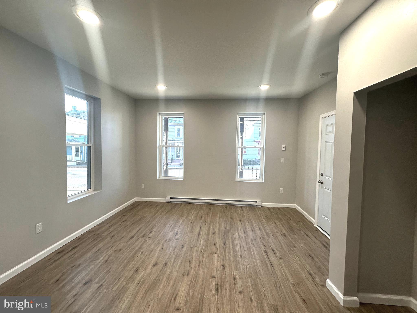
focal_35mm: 14
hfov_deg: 102.1
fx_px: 169
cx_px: 208
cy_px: 156
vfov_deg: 85.7
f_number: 2.2
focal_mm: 2.22
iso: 125
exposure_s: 1/120
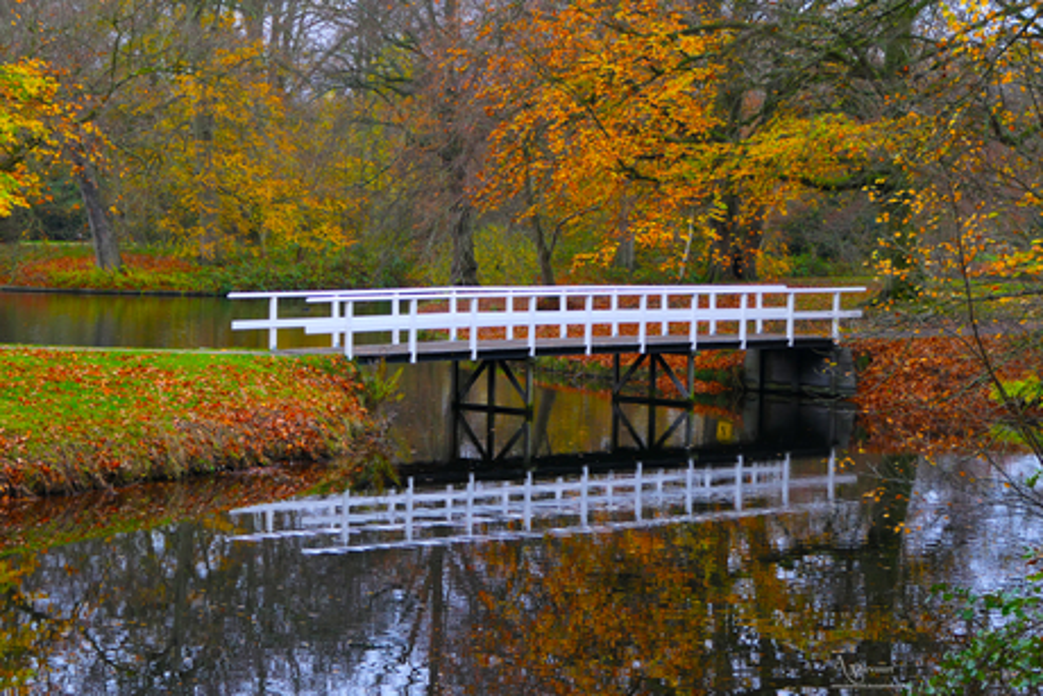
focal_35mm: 88
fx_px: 2550
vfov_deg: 15.5
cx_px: 522
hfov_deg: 23.1
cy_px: 348
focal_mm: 32.4
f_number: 4.1
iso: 320
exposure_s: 1/80
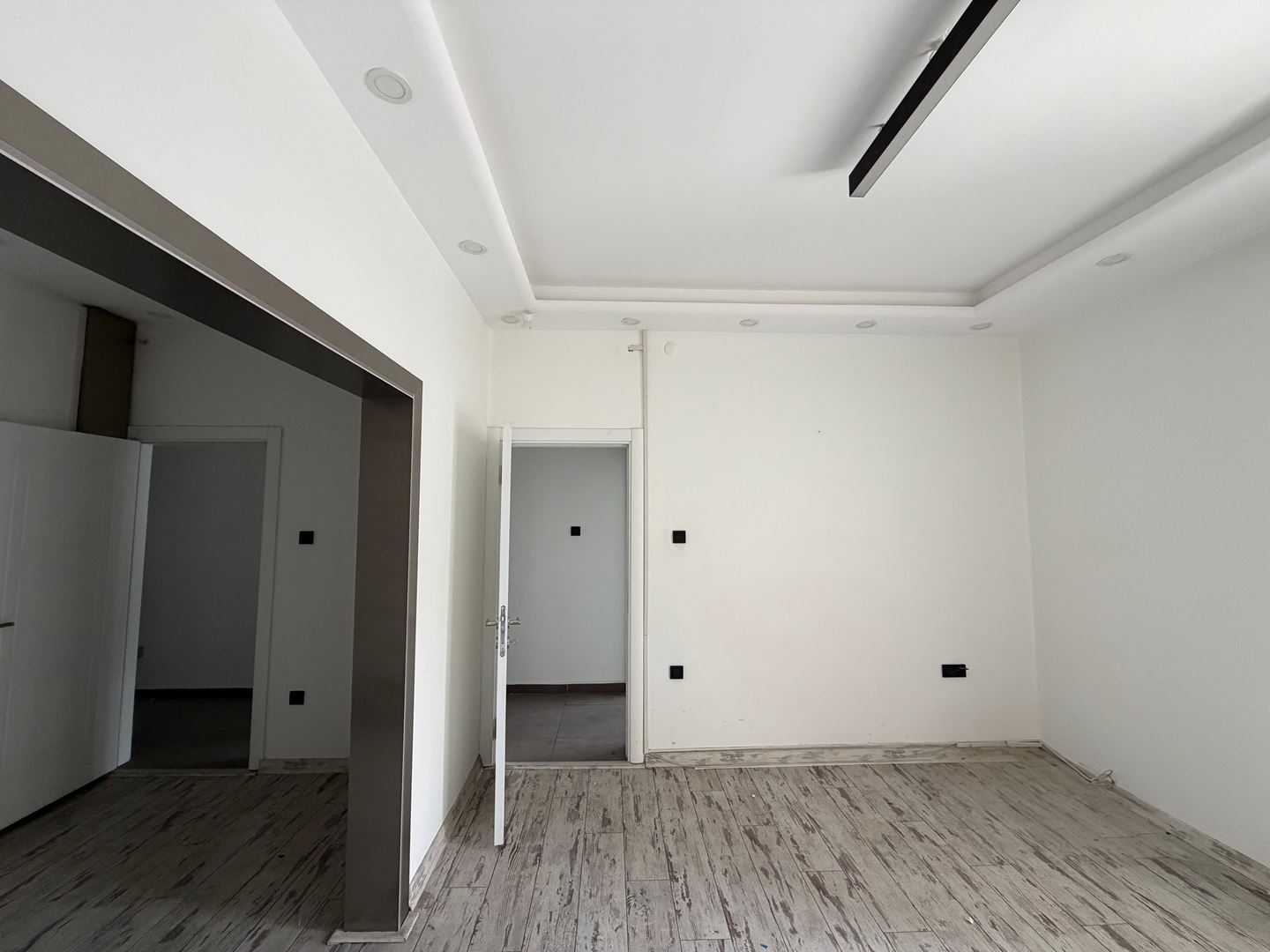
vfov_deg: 85.7
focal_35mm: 14
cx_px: 635
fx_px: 514
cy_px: 476
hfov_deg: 102.1
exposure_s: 1/121
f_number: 2.2
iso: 320
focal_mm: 2.22
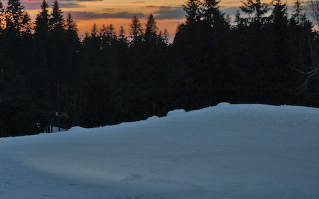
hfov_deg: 19.7
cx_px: 6
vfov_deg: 12.7
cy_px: 76
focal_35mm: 103
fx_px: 895
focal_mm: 28
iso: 1000
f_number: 6.3
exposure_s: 1/250
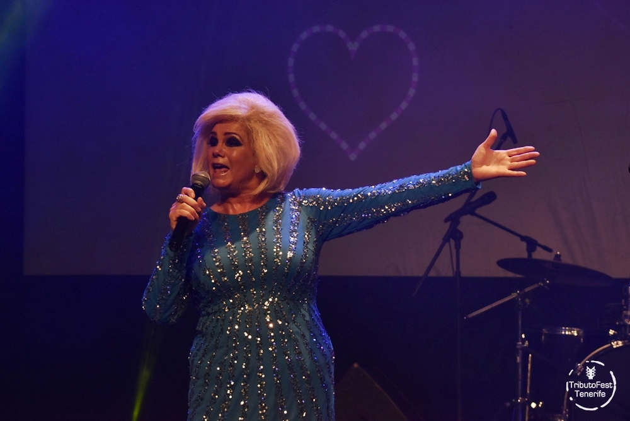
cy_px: 210
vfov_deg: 12.7
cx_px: 315
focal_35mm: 108
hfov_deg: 18.9
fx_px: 1890
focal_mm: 72
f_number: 7.1
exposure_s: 1/160
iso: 1000
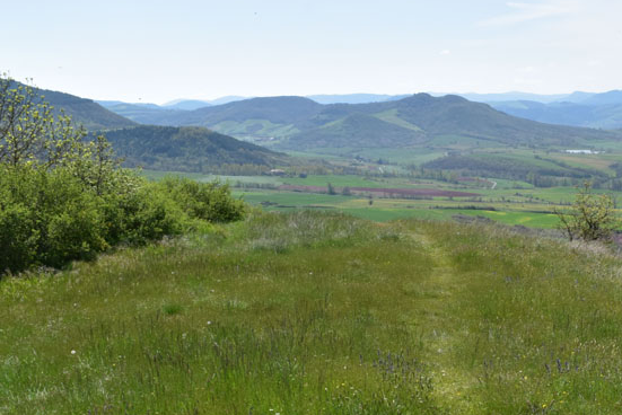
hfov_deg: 38.4
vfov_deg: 26.9
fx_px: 847
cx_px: 519
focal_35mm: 49
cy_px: 343
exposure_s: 1/250
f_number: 16
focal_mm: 18
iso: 400
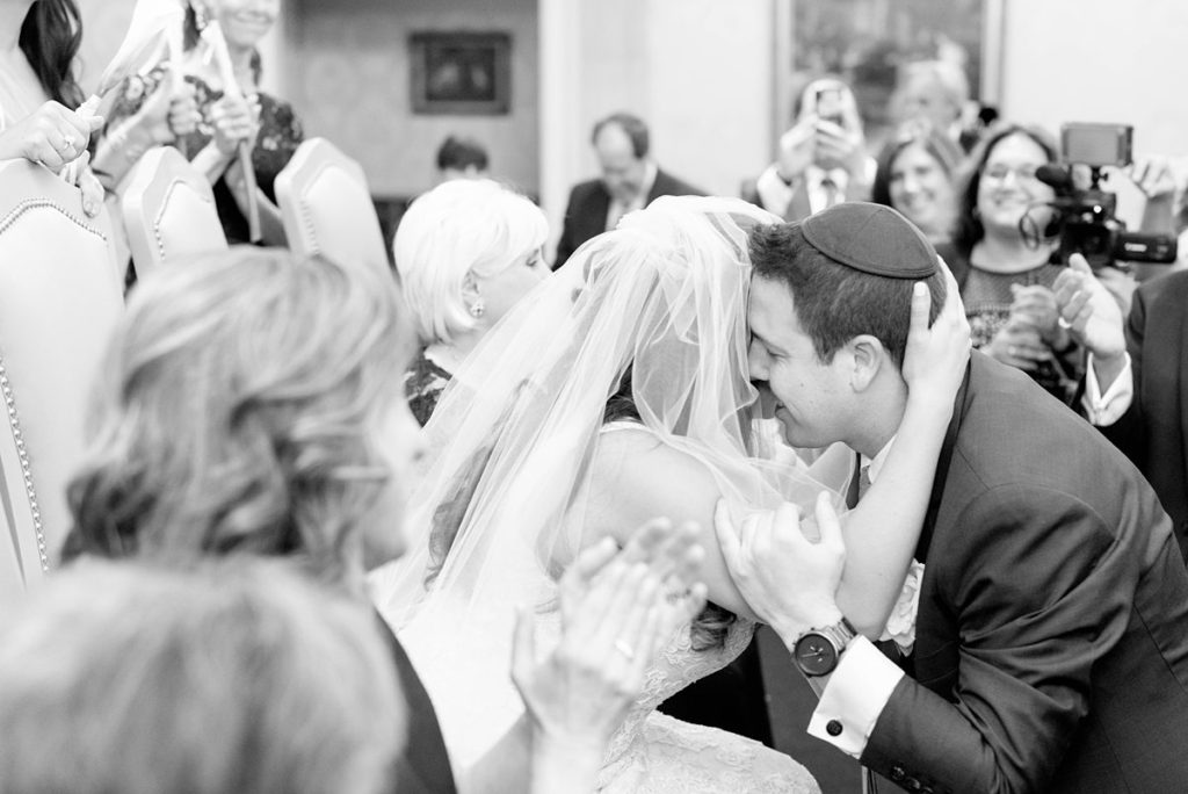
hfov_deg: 39.6
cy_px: 397
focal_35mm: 50
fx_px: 1651
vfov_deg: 27.0
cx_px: 594
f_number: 2.8
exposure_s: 1/100
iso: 1600
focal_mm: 50
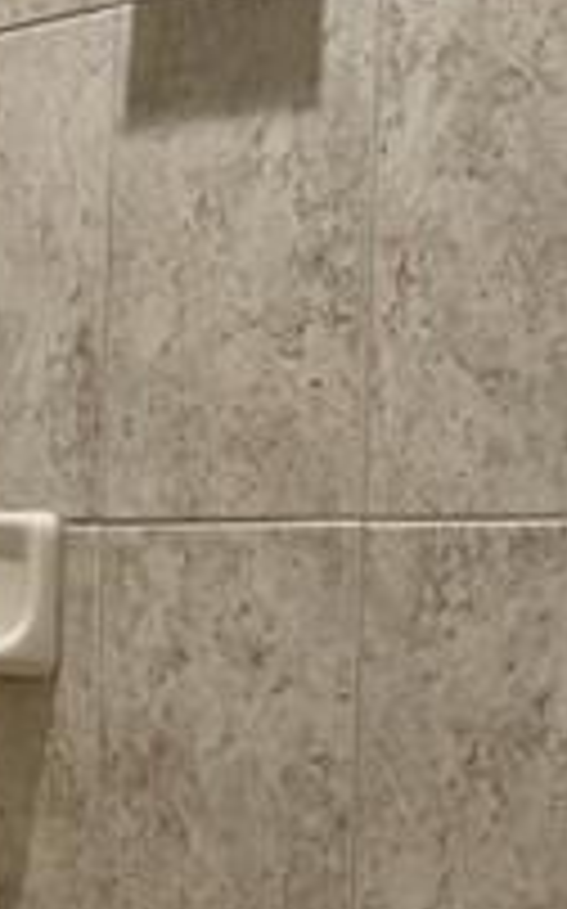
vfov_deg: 15.7
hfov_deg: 9.4
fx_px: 3293
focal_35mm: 133
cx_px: -428
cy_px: 585
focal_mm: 6.76
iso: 125
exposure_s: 1/60
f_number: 1.78
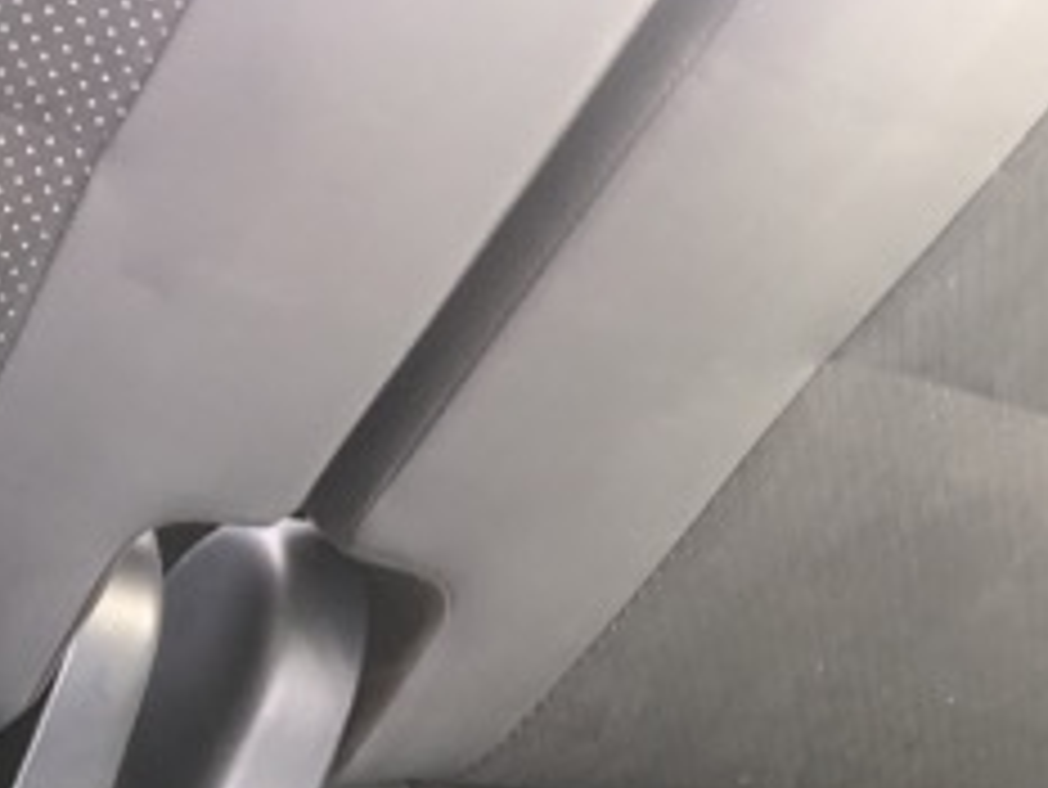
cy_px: 995
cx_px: 90
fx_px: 2332
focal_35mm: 77
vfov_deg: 18.0
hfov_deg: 24.5
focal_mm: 3.99
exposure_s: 1/5
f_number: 1.8
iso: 100
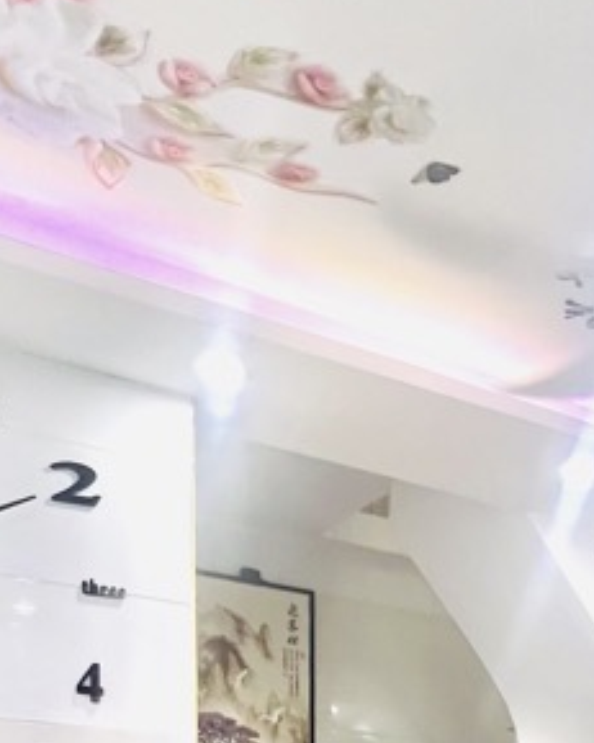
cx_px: 568
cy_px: 992
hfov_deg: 31.4
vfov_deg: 30.9
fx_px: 989
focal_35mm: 45
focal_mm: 1.57
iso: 250
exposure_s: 1/100
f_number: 1.8
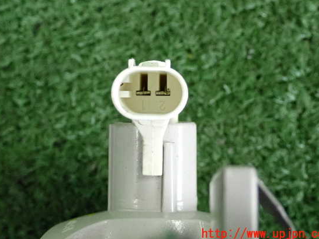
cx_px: 158
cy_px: 110
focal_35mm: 78
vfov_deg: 18.9
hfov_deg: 25.0
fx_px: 719
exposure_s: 1/125
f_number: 3.9
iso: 2500
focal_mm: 12.73
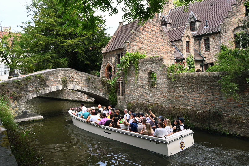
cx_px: 124
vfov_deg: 42.9
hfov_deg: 61.1
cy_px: 83
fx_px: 211
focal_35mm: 30
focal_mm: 30.5
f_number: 8
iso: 400
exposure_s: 1/250
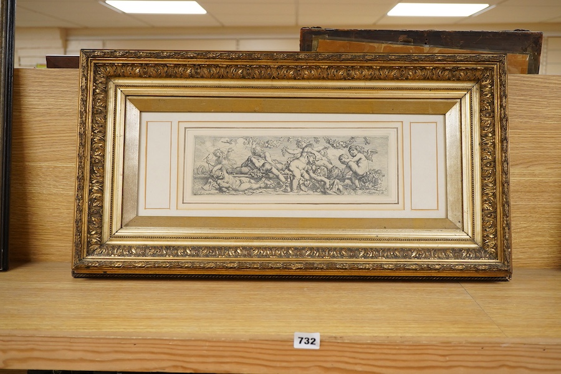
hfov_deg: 43.6
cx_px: 280
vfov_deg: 29.9
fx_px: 701
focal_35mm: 45
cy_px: 187
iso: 1250
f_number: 7.1
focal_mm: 30
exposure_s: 1/125
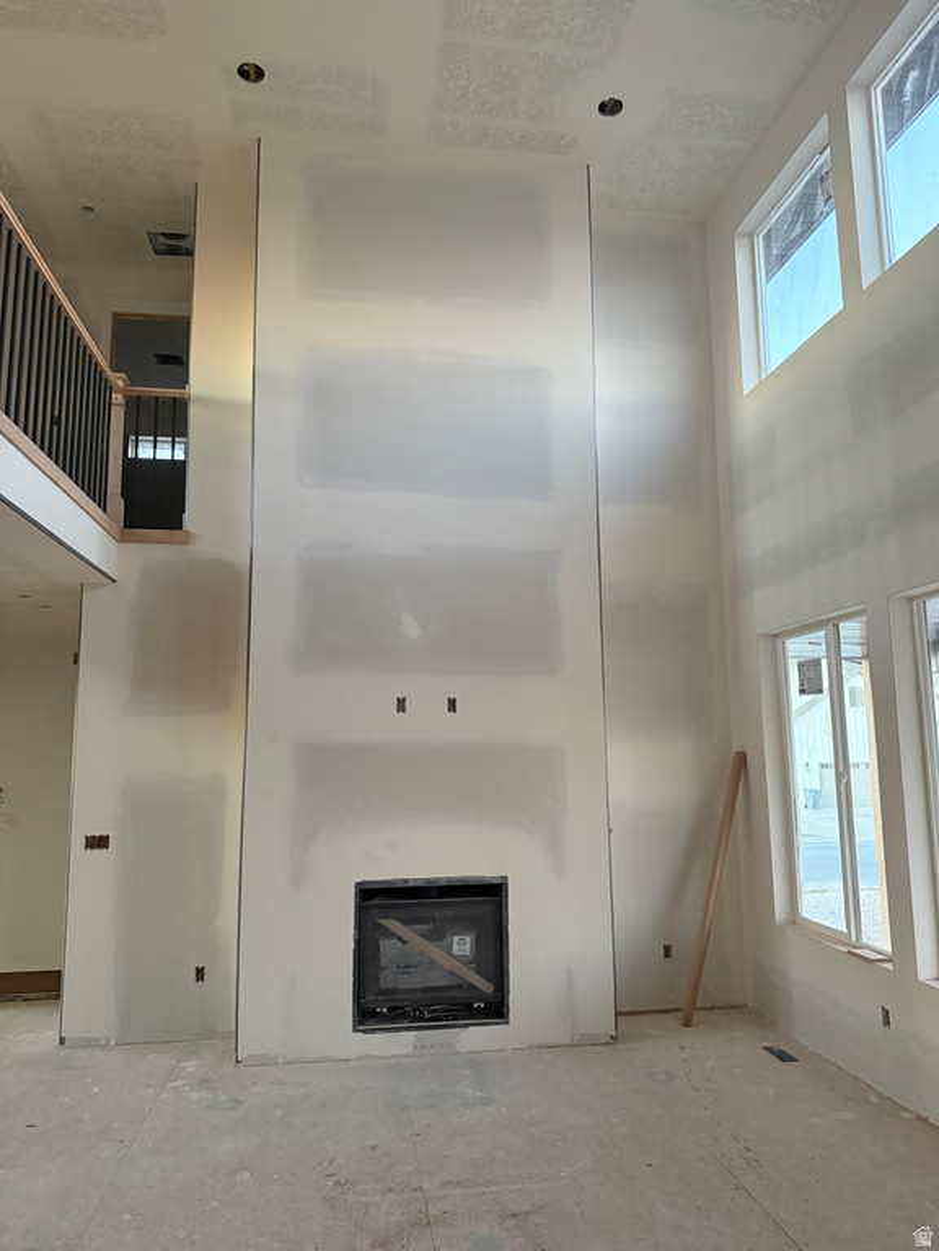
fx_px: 868
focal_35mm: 24
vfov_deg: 71.6
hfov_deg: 56.8
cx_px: 470
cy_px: 626
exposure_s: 1/57
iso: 800
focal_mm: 6.76
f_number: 1.78
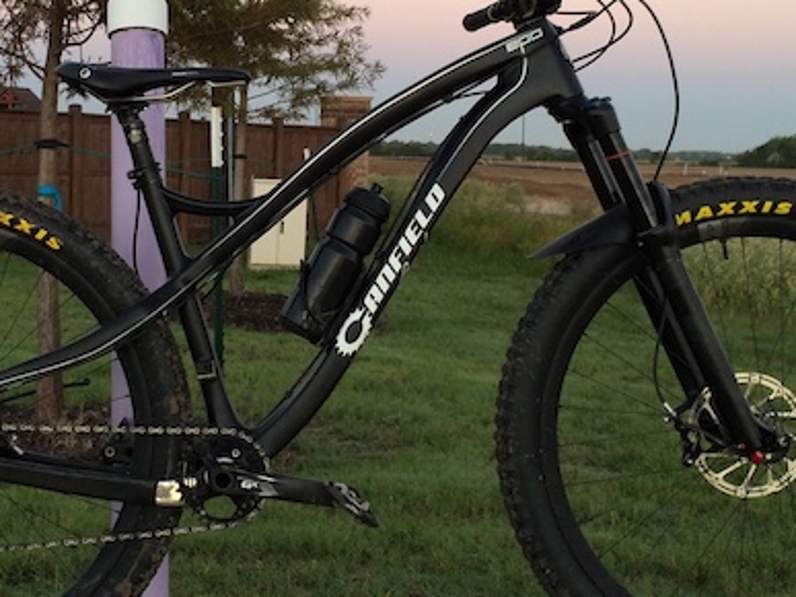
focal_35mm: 60
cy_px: 173
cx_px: 290
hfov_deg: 32.0
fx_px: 1379
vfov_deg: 24.2
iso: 40
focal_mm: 4.15
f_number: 2.2
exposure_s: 1/30
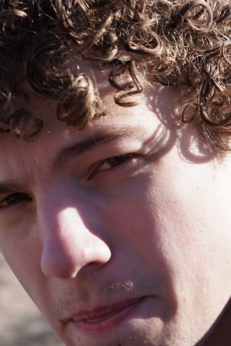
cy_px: 173
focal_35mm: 105
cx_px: 116
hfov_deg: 13.1
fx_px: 1009
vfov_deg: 19.4
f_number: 8
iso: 100
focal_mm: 70
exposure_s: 1/160
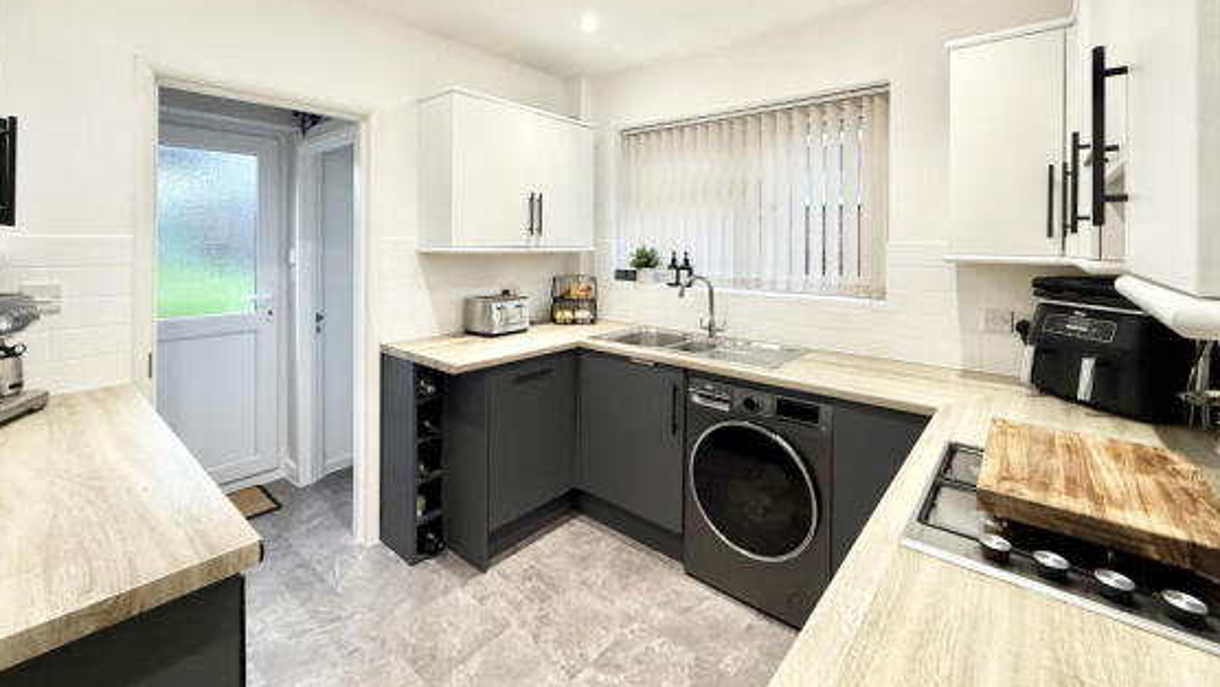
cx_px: 598
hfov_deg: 99.3
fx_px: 518
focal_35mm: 16
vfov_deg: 65.7
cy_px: 243
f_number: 2.2
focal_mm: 2.22
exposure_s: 1/100
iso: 200
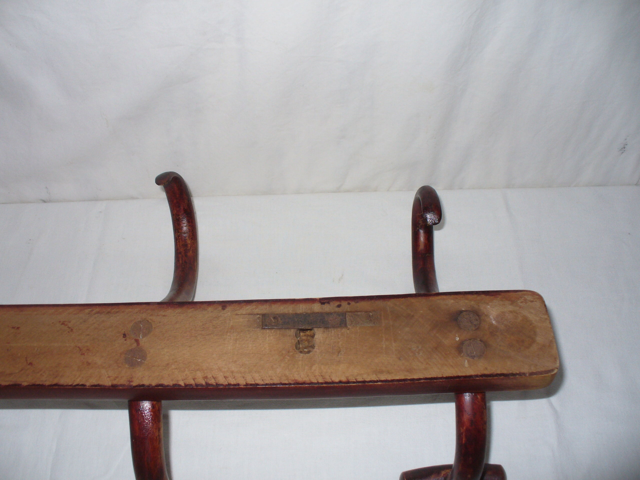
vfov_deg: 38.7
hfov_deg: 50.1
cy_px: 240
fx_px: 684
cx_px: 320
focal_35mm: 37
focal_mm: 6.1
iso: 100
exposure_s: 1/30
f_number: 2.8
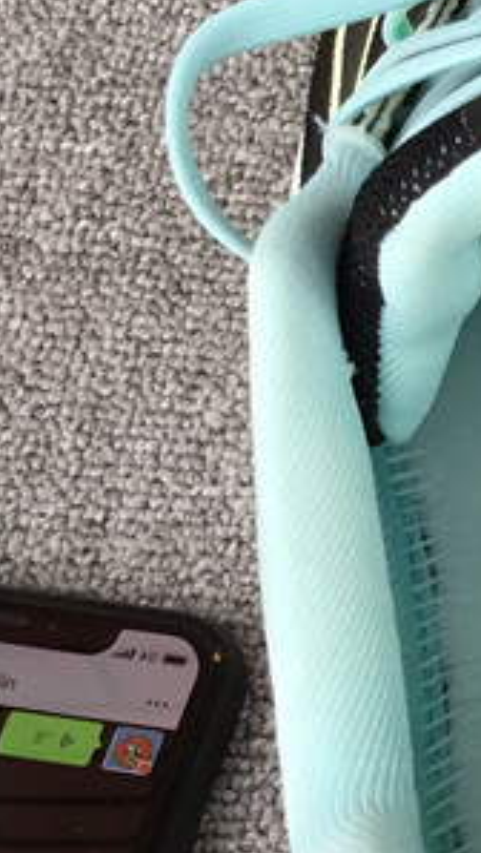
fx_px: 2309
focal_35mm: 102
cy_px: 520
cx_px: 1257
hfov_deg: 10.0
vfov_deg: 20.9
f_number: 2.4
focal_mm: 3.3
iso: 25
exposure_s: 1/176
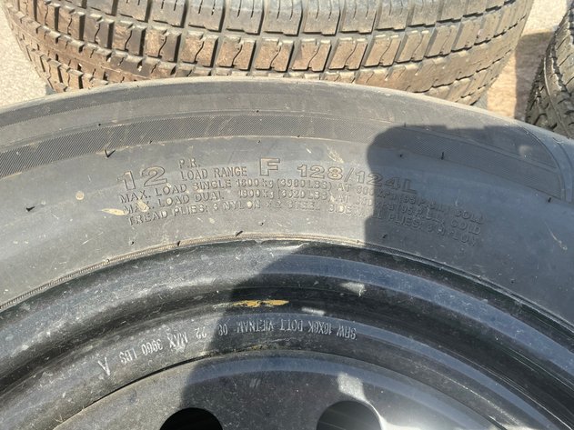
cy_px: 215
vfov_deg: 49.7
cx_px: 287
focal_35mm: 28
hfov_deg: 63.5
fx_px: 464
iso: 25
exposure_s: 1/491
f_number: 1.8
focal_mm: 3
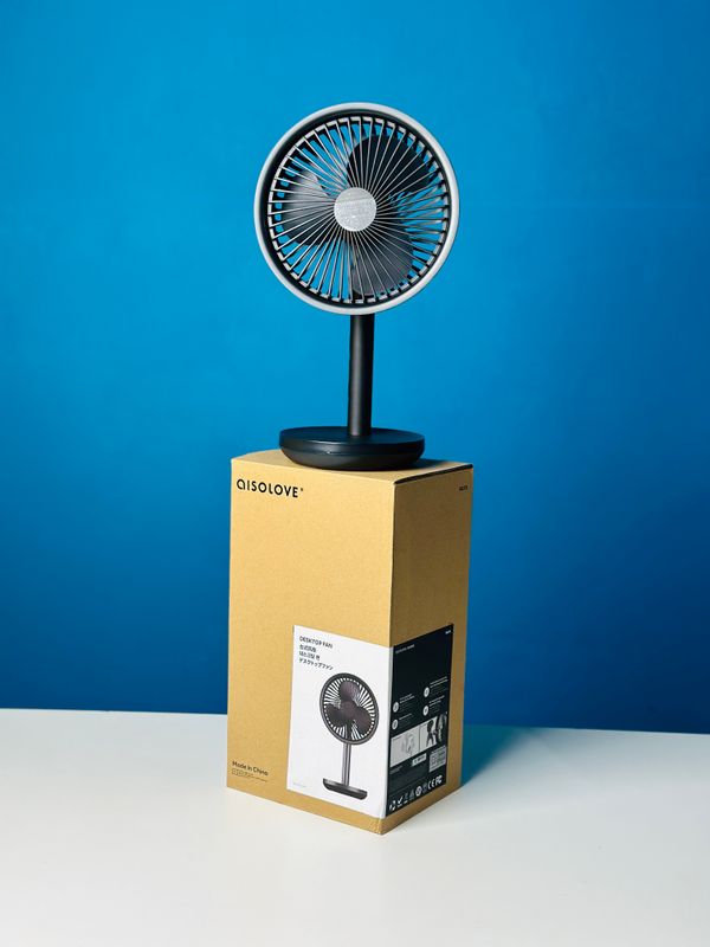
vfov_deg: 39.7
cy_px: 474
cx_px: 355
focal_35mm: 48
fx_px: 1313
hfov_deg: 30.3
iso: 200
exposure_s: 1/100
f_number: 1.78
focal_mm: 6.86
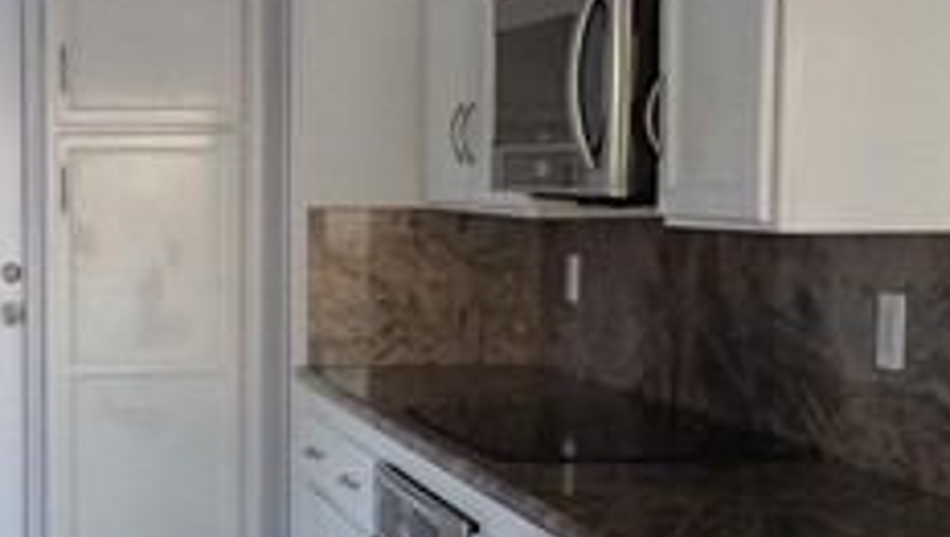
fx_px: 1891
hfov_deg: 27.3
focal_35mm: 75
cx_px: 119
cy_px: 398
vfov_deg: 16.1
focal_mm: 4.5
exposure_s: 1/80
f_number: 2
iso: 200
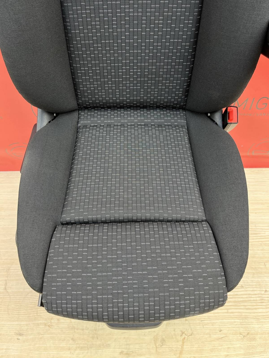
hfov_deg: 53.1
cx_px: 134
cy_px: 179
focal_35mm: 26
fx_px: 269
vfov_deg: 67.3
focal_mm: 5.1
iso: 50
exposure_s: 1/361
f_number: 1.6
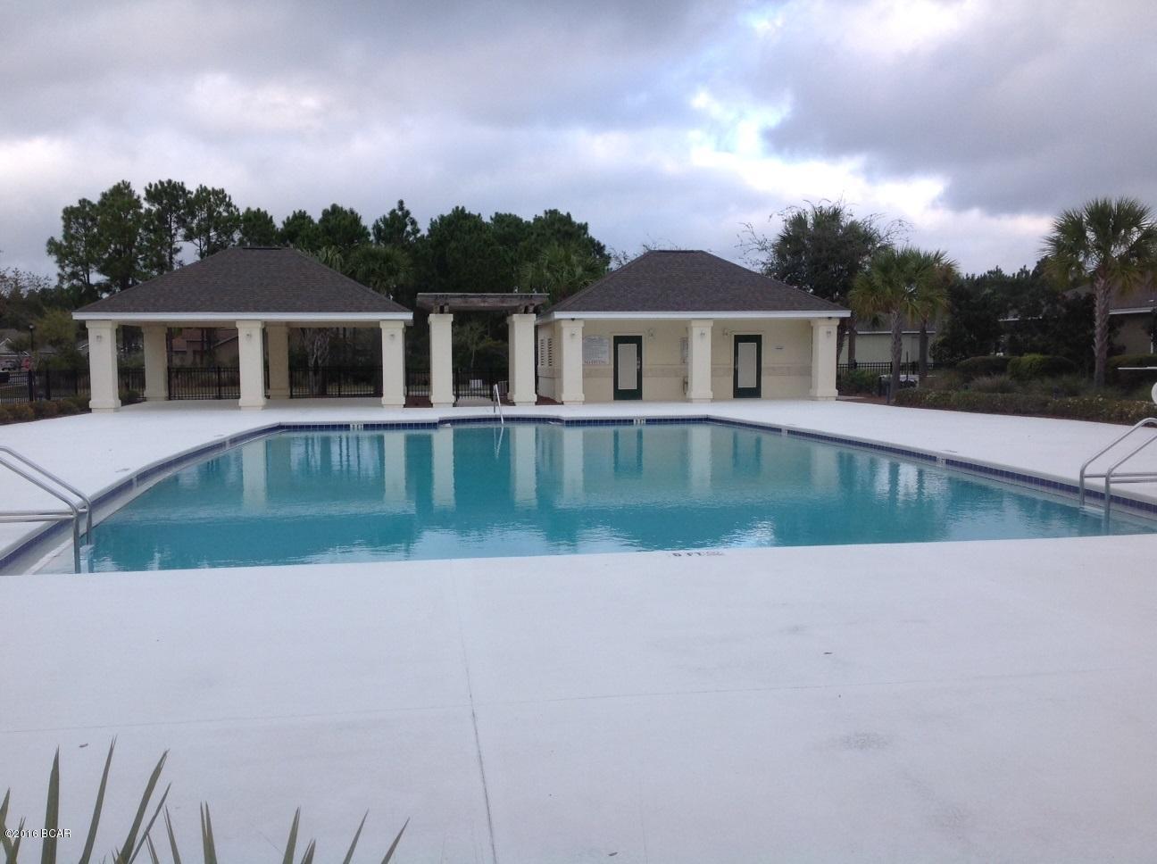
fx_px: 1168
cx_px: 578
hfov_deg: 52.7
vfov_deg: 40.6
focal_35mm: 35
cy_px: 432
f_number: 2.4
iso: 50
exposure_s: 1/369
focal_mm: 4.28
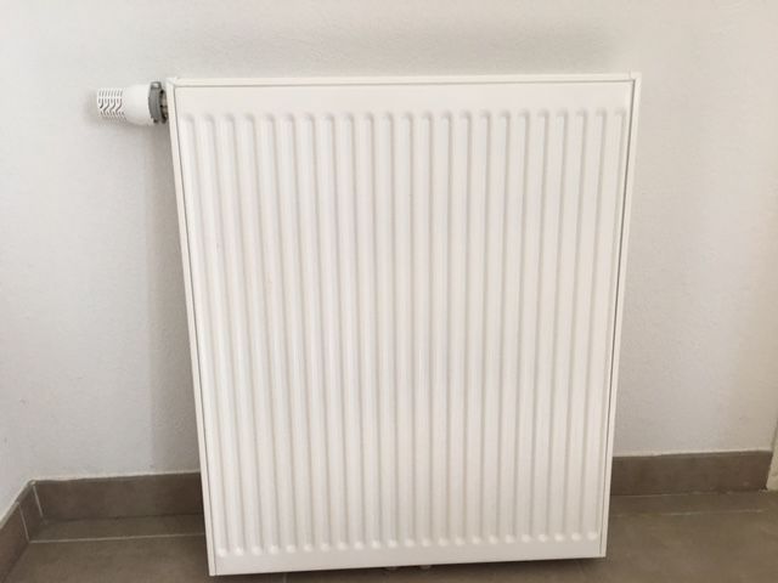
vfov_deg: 48.2
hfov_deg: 61.7
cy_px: 292
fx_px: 652
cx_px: 389
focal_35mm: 29
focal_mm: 4.15
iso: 125
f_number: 2.2
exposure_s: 1/33
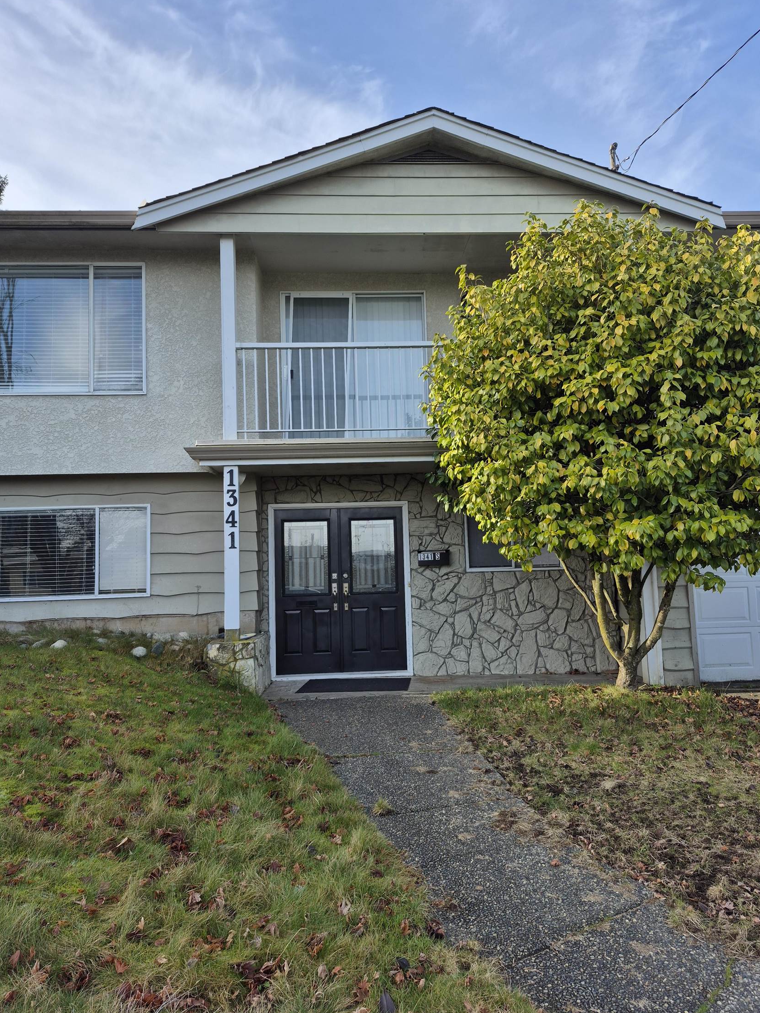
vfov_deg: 71.6
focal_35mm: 24
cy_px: 502
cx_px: 388
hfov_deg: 56.8
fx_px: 703
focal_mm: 5.4
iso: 25
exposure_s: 1/754
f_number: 1.8
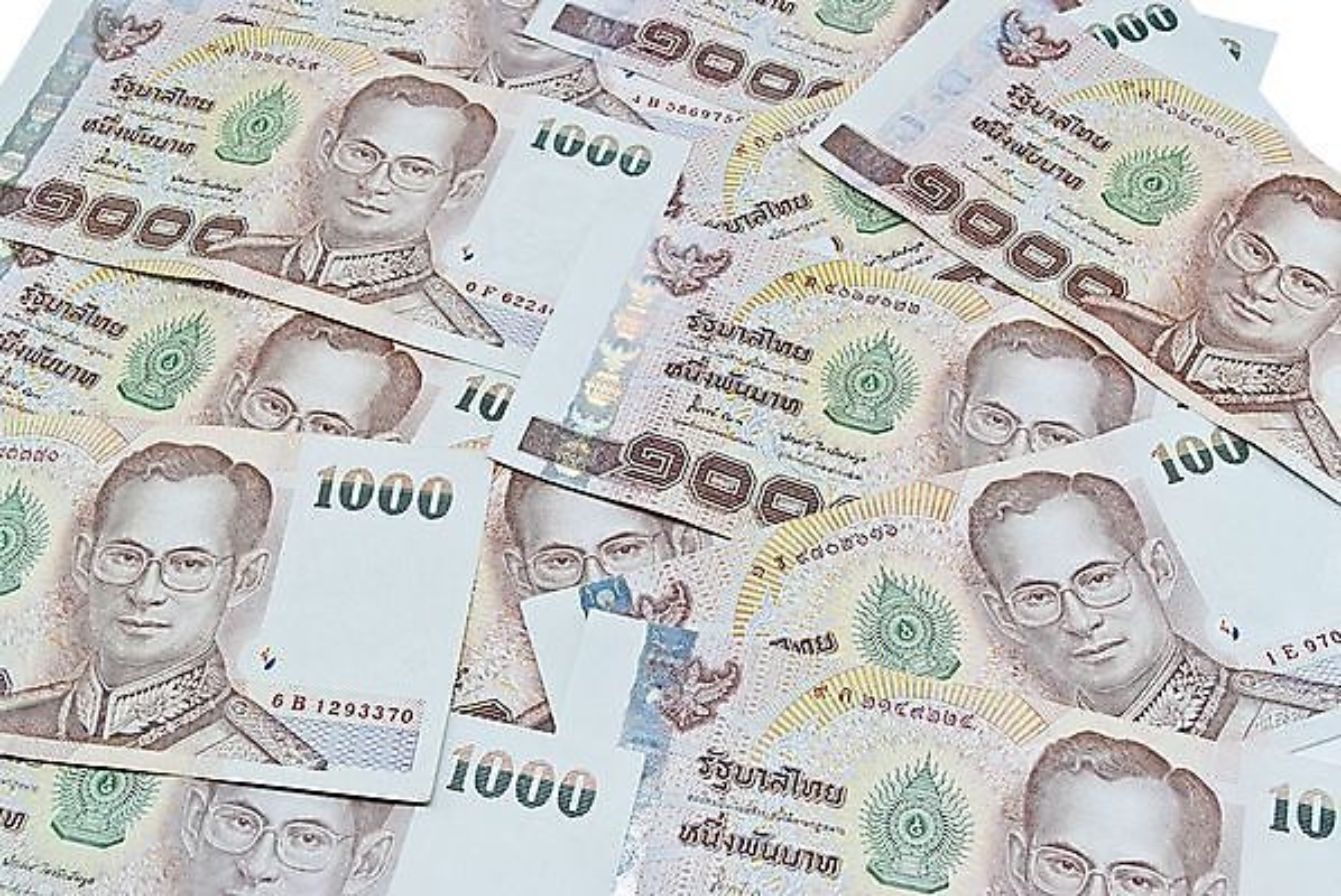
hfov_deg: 43.6
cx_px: 670
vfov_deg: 29.9
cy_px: 448
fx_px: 1678
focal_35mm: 45
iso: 100
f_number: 11
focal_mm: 30
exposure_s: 1/4
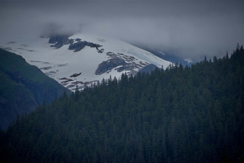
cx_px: 122
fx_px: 2034
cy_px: 82
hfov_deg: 6.9
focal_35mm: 300
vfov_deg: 4.6
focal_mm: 300
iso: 100
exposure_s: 1/640
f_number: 6.3
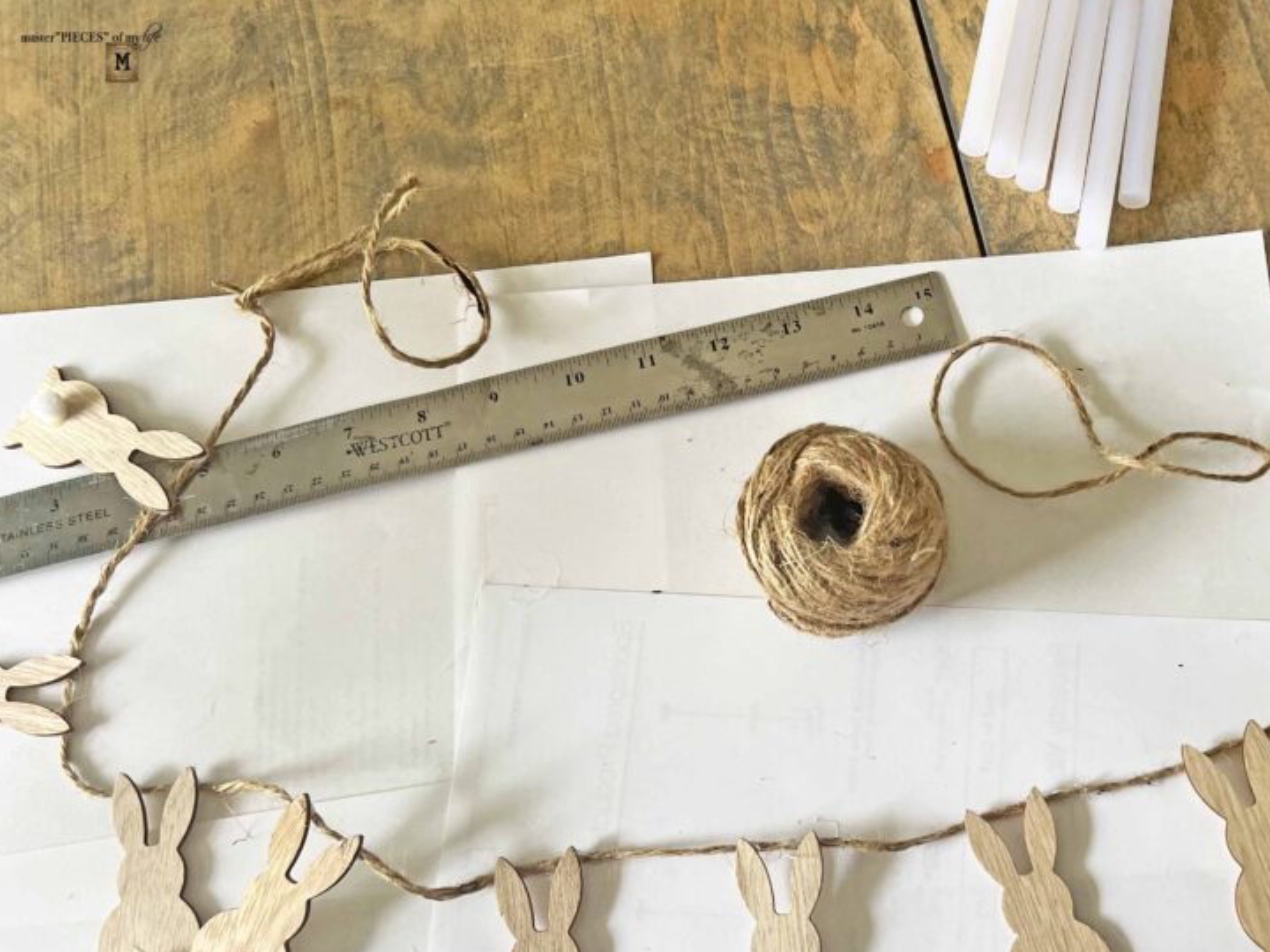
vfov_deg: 38.1
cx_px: 891
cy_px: 663
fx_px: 1357
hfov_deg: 48.9
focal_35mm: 37
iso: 125
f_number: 1.5
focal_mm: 5.7
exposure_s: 1/121
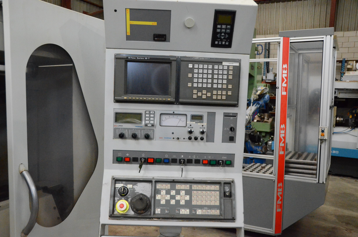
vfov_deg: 39.8
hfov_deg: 57.3
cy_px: 118
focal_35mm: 33
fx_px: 327
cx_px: 179
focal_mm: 22
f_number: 3.8
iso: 6400
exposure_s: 1/500
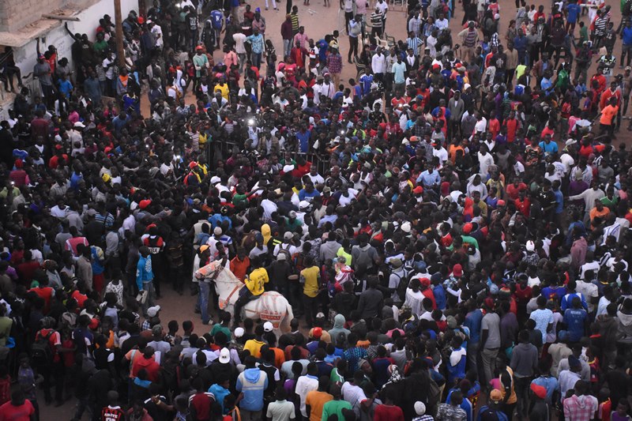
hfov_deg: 31.9
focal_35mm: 63
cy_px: 210
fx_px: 1106
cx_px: 316
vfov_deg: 21.6
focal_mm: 42
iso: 6400
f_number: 4.5
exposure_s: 1/60
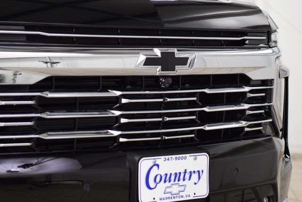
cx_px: 151
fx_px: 881
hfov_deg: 19.5
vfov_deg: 13.0
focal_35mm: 105
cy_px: 101
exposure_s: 1/125
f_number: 3.2
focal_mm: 70
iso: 1600
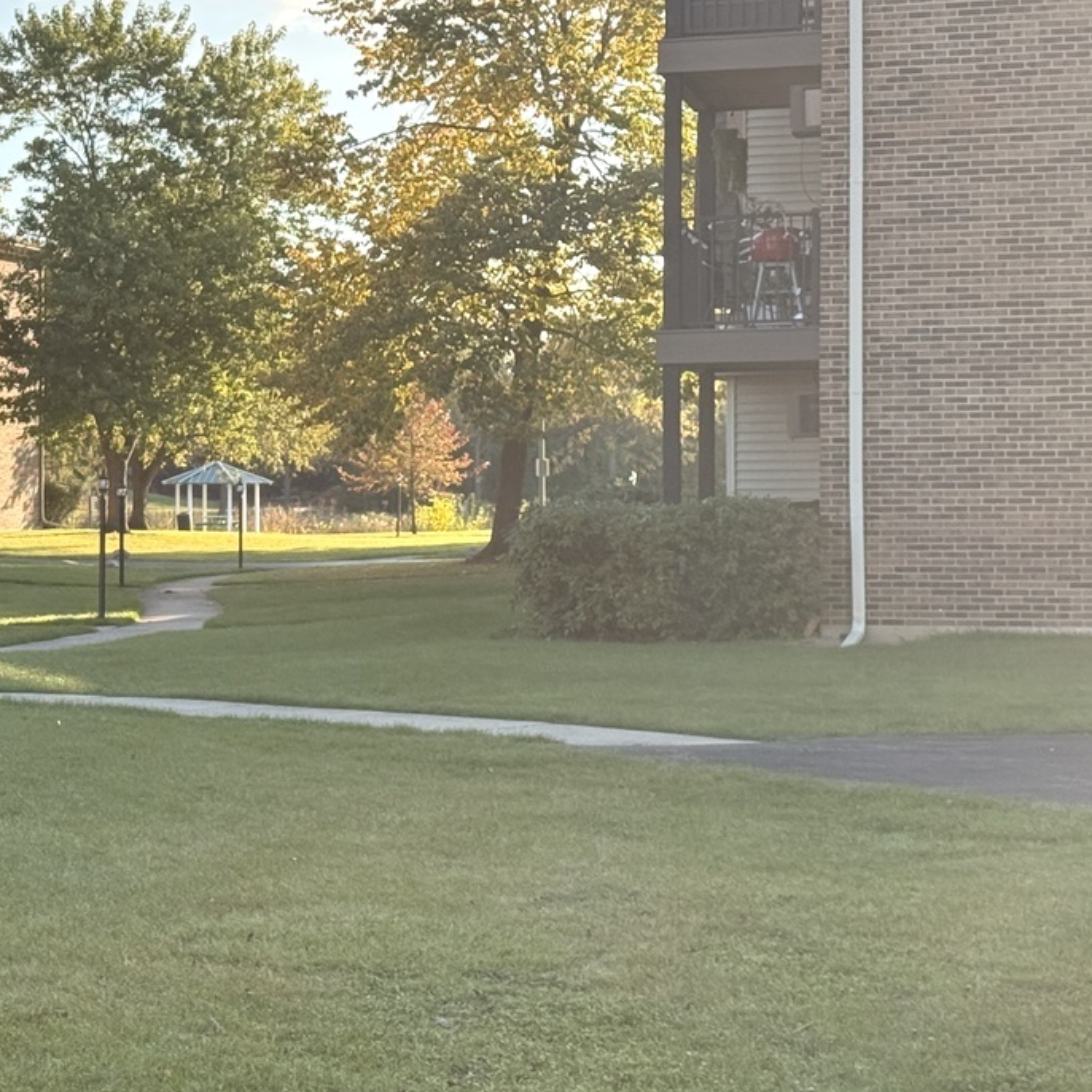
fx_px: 3176
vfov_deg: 19.5
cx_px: -32
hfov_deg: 18.9
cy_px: 554
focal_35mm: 89
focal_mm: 6.76
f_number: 1.78
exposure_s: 1/1931
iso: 100
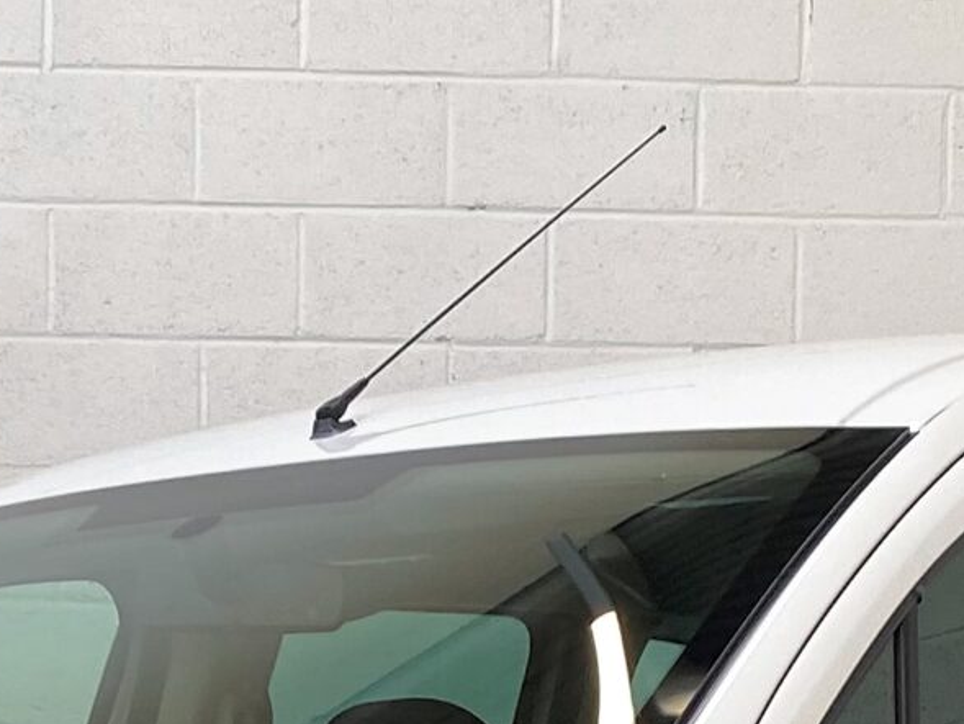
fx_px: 3148
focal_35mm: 113
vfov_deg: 11.8
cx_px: 28
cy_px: 1414
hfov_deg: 17.1
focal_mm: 4.25
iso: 40
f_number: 1.8
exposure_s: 1/100
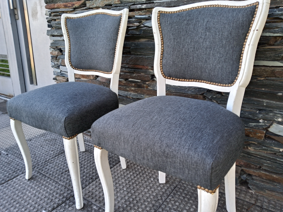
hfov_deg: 81.7
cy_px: 106
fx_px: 164
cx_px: 142
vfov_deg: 66.0
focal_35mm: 20
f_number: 2
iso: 139
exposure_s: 1/100
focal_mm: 3.54
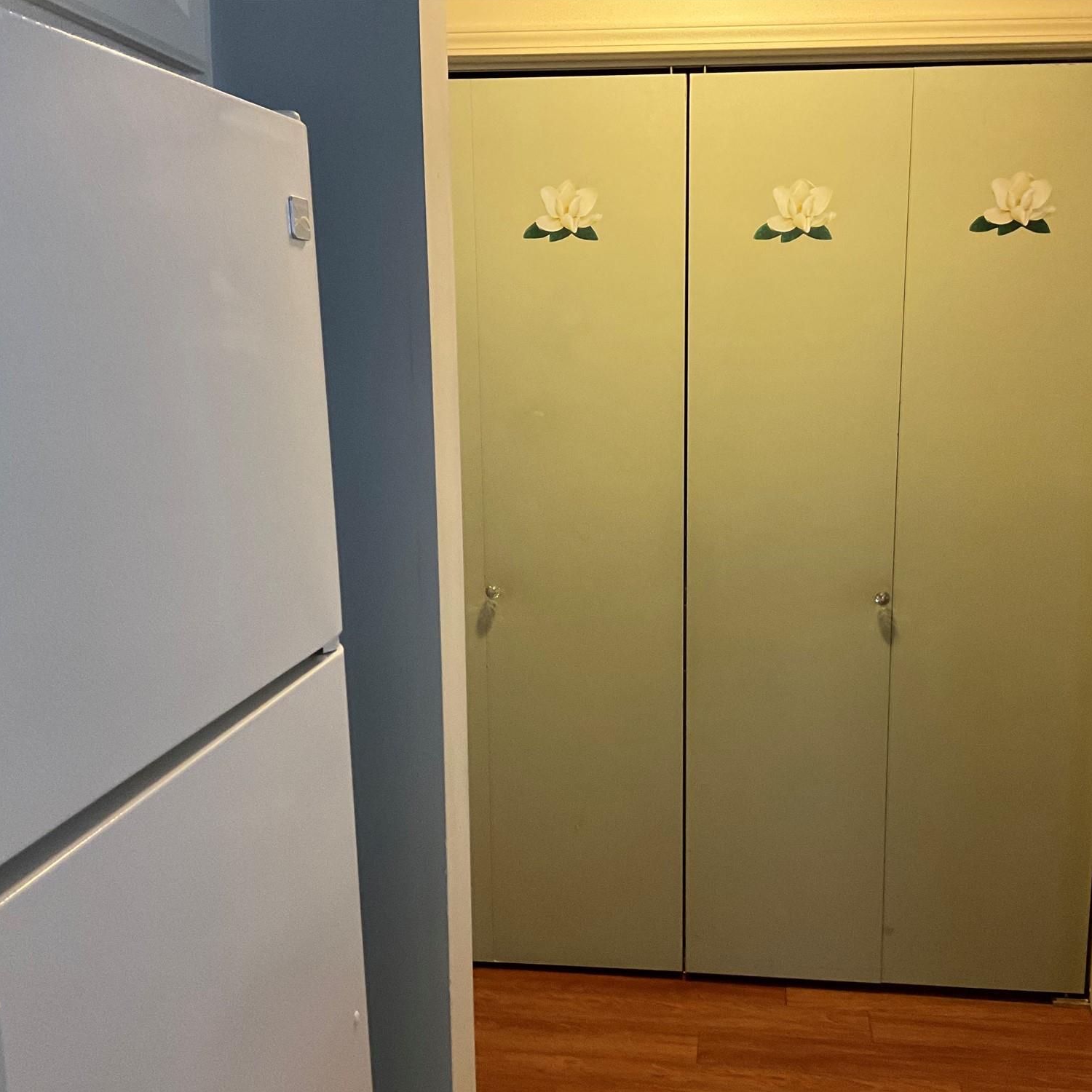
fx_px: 1249
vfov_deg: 47.2
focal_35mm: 35
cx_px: 650
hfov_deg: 47.0
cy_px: 557
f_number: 1.8
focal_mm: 3
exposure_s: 1/60
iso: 200
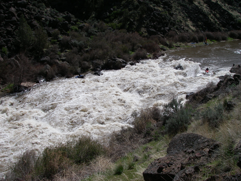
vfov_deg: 37.7
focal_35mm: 38
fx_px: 265
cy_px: 90
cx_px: 120
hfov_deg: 49.0
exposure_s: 1/400
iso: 64
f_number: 6.6
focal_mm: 6.3
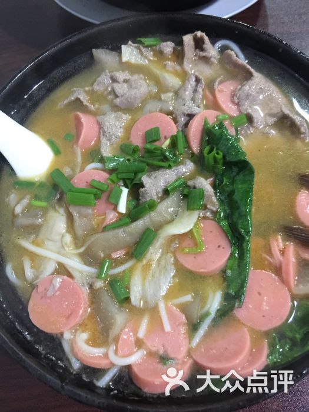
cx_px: 154
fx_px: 345
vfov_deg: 61.7
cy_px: 206
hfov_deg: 48.2
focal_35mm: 29
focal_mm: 4.15
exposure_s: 1/8
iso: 200
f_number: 2.2
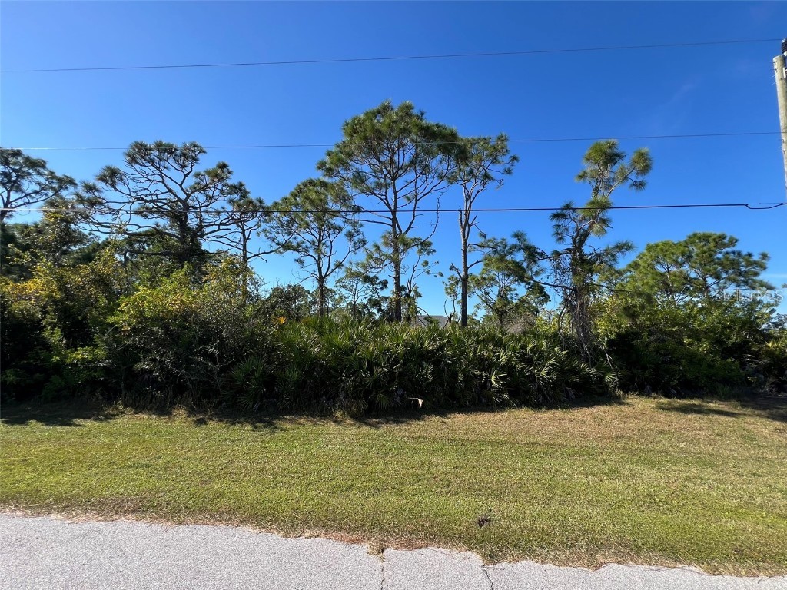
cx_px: 394
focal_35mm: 13
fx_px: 296
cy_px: 295
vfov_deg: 89.9
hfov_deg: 106.2
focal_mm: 1.57
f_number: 1.8
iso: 32
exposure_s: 1/986
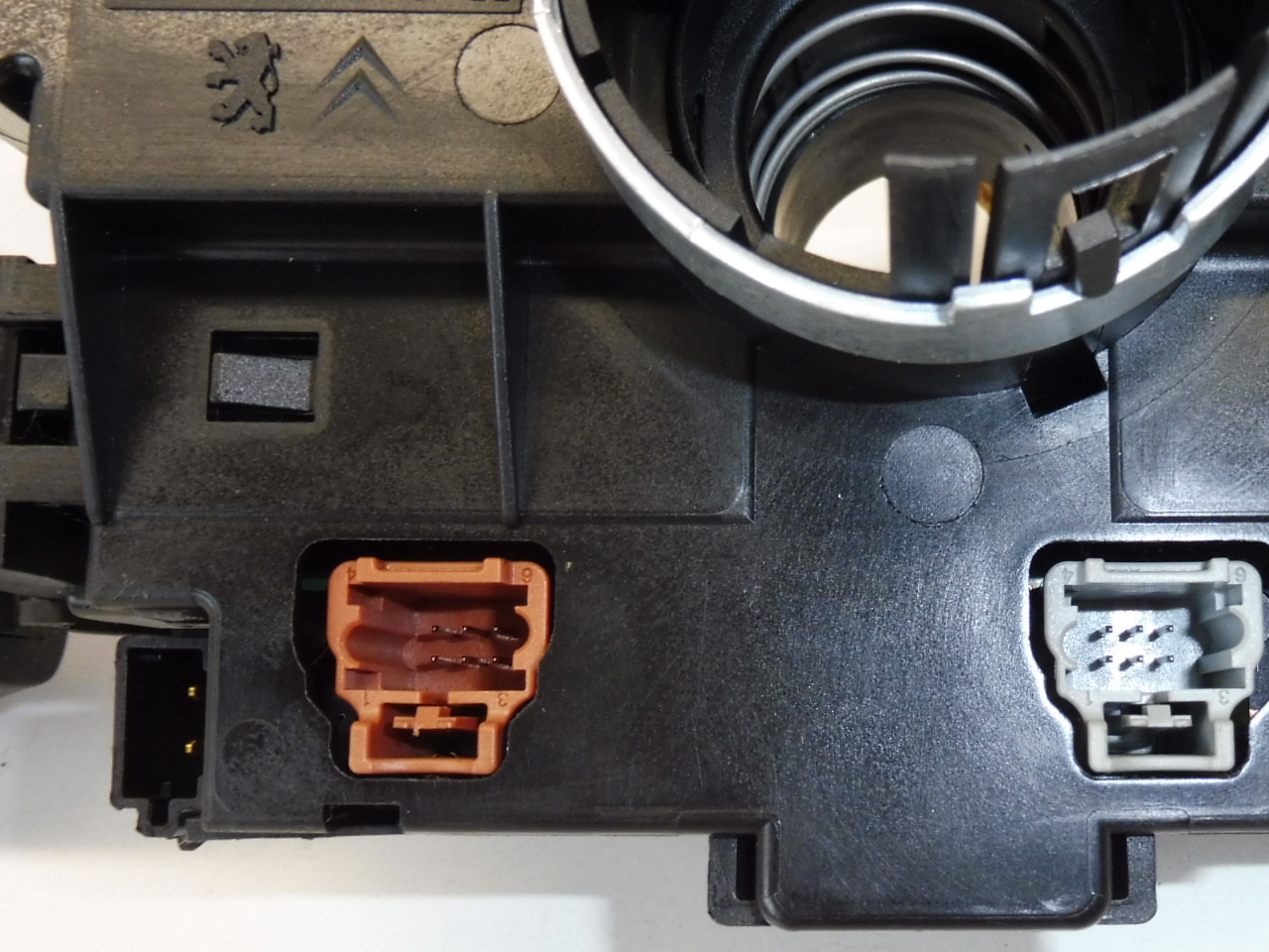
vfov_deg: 35.8
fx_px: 1466
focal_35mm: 40
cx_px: 937
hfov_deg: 45.3
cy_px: 569
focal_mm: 4.4
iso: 200
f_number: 4
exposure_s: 1/60
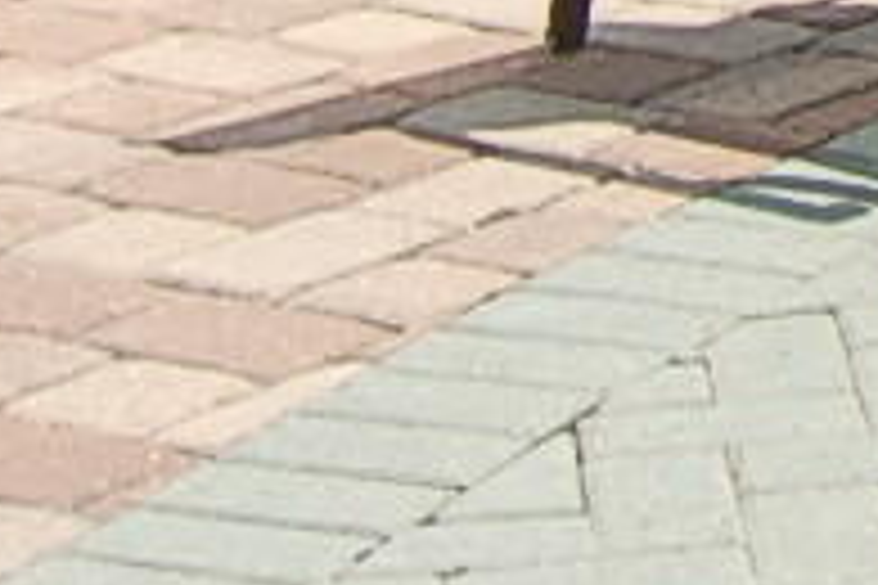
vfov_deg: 4.7
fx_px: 6755
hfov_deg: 6.8
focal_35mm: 277
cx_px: 2521
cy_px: -1359
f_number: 10
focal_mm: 24
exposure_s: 1/400
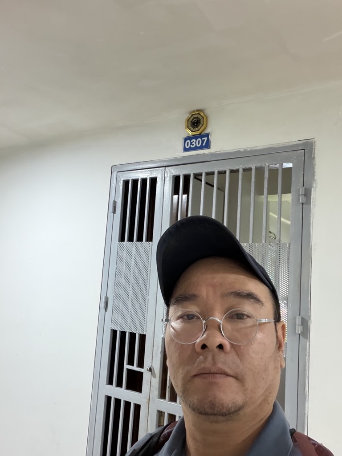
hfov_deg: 46.8
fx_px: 395
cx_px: 171
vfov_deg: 60.0
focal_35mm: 30
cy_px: 228
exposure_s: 1/25
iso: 500
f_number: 1.9
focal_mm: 2.71
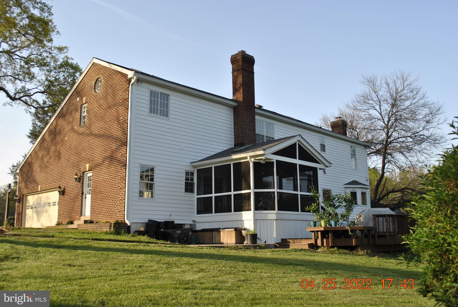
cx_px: 229
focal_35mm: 33
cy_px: 154
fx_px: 420
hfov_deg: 57.2
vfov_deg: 40.1
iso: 100
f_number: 6.3
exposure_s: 1/160
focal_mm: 22
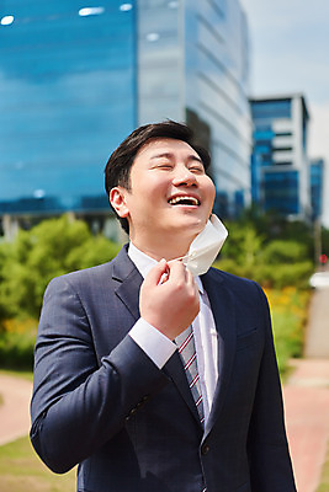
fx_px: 712
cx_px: 164
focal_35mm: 52
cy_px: 246
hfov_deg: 26.0
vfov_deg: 38.2
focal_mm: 52
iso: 200
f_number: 3.5
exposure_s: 1/2500
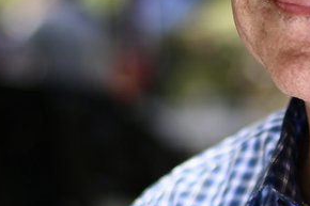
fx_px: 1781
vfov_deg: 6.6
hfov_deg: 9.8
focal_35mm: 207
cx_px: 389
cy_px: 13
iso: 100
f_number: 1.8
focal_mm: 50
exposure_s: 1/800
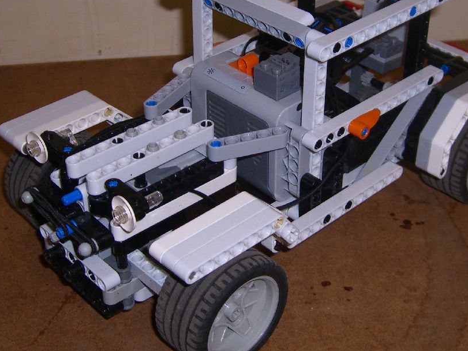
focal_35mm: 60
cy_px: 150
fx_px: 811
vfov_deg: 24.4
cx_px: 253
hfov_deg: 32.2
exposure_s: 1/60
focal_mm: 7.9
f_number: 2.8
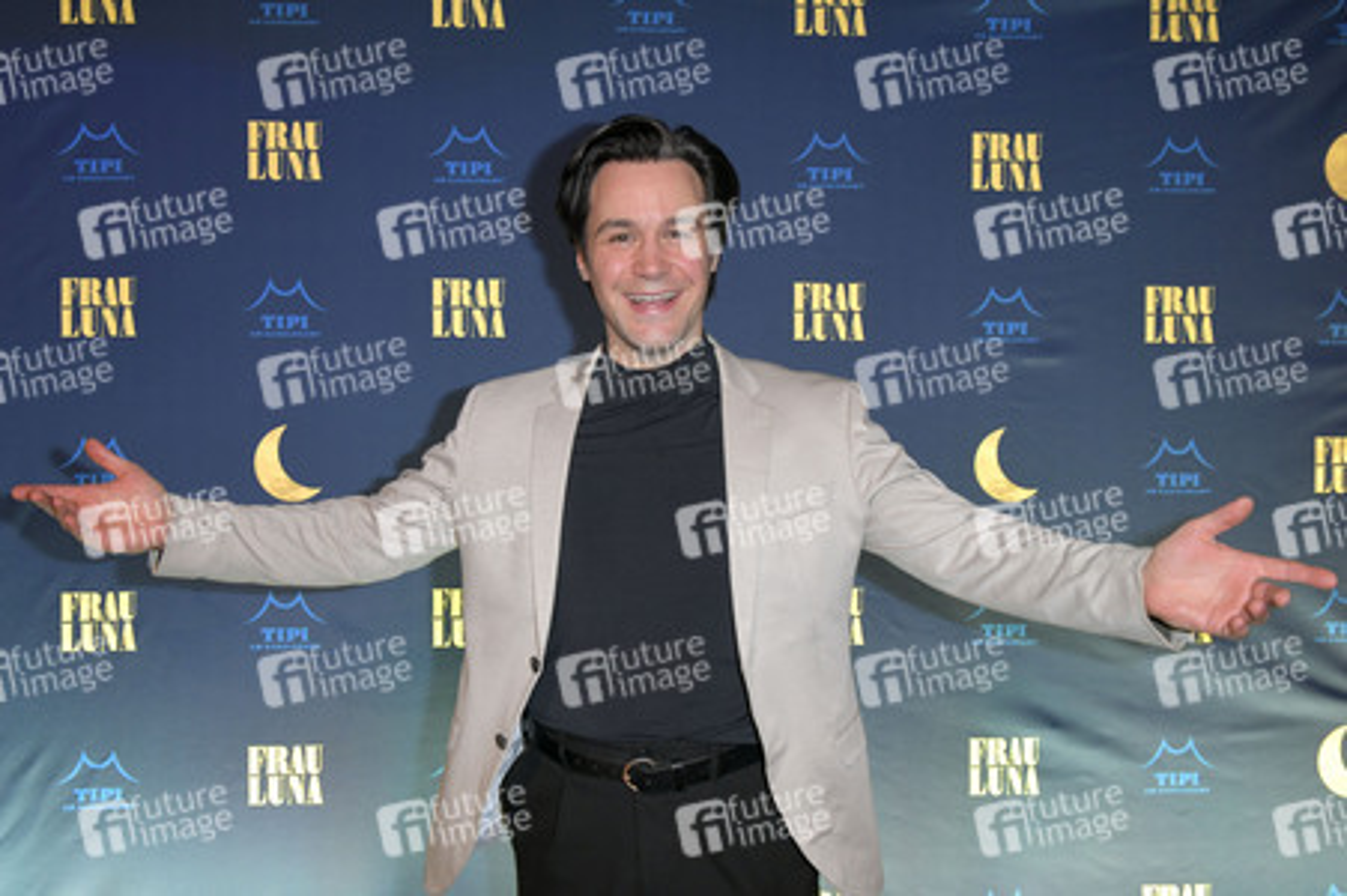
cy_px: 448
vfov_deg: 41.1
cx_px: 674
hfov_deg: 58.8
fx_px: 1196
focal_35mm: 32
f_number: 6.3
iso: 1600
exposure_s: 1/160
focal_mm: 32
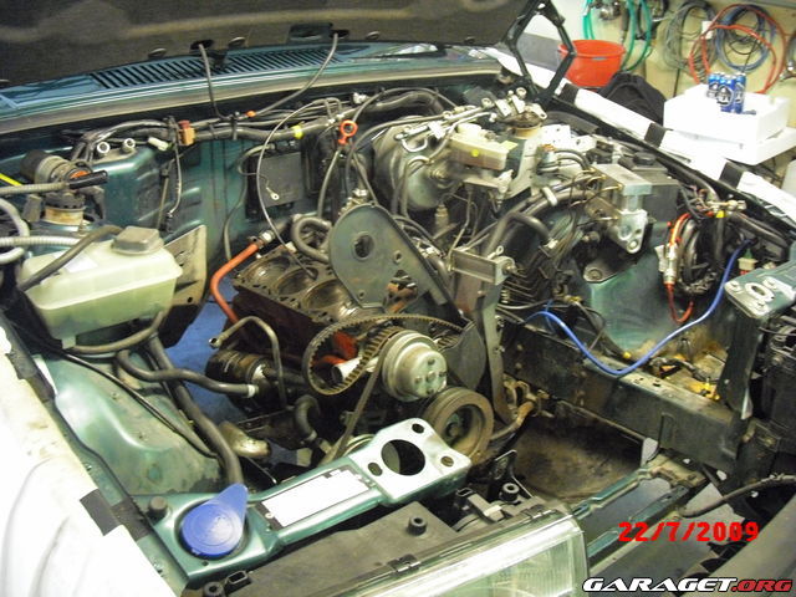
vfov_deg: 37.7
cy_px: 298
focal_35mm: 38
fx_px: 874
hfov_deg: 49.0
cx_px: 398
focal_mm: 6.2
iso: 800
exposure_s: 1/15
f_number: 2.8
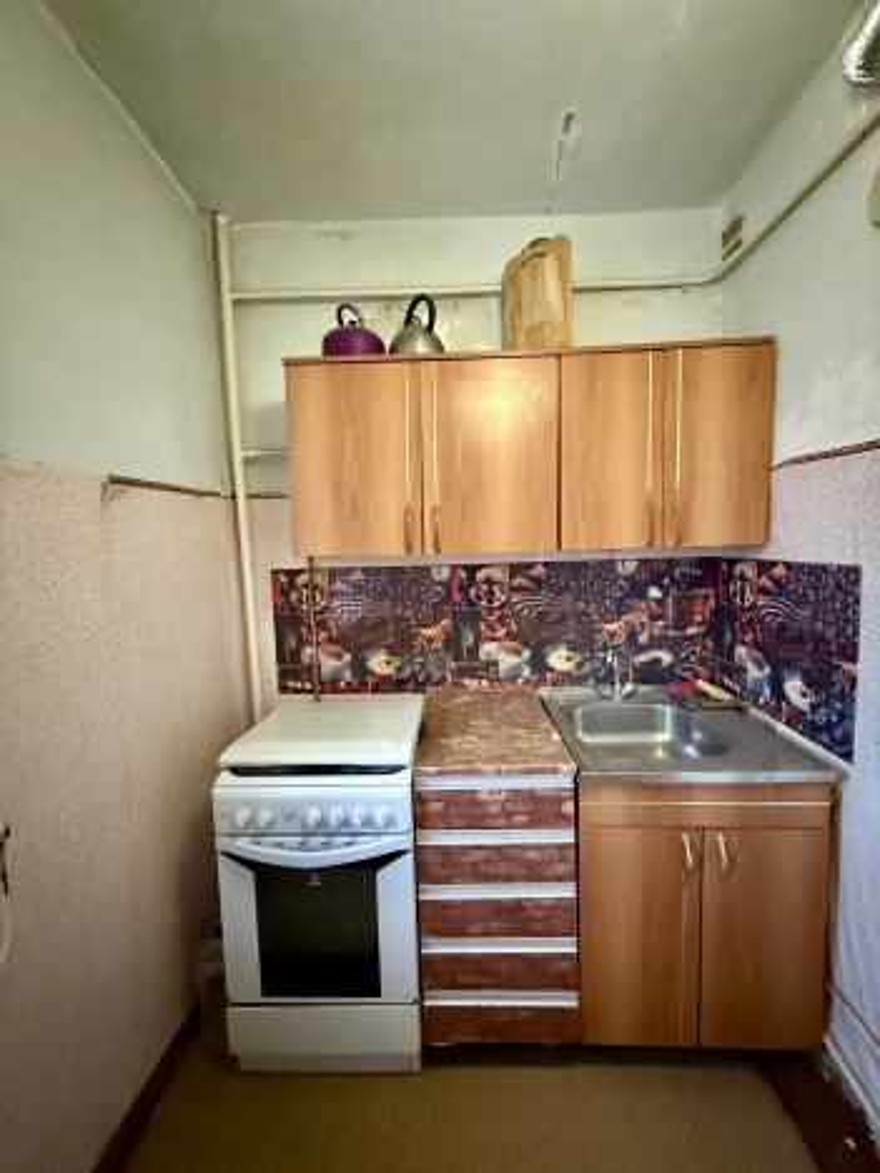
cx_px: 440
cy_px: 586
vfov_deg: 102.1
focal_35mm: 14
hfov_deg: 85.7
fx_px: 475
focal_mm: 2.22
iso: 1250
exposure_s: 1/33
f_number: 2.2
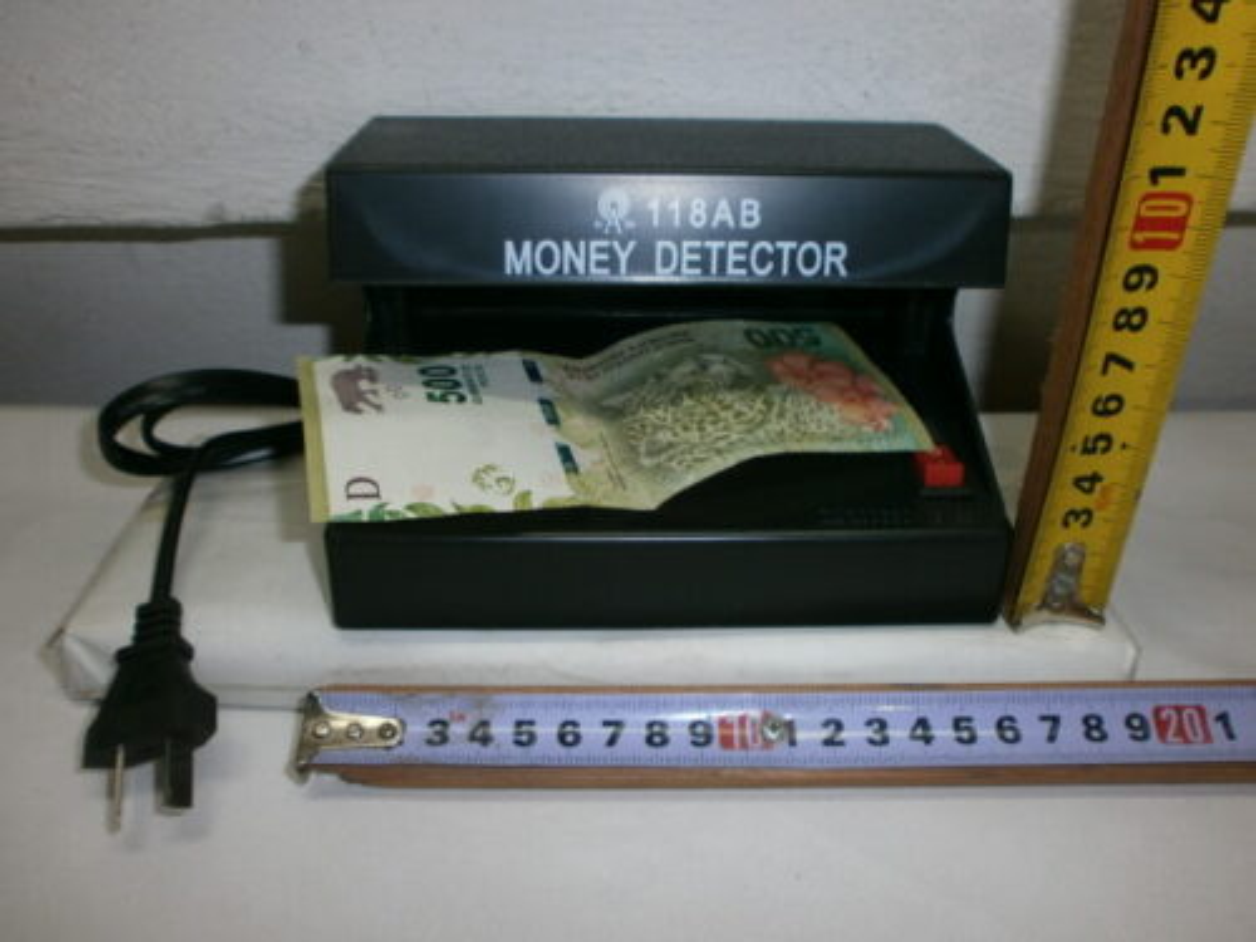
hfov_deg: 65.3
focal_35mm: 27
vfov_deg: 51.4
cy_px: 471
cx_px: 628
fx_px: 980
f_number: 2.9
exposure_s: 1/30
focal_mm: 4.8
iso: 125
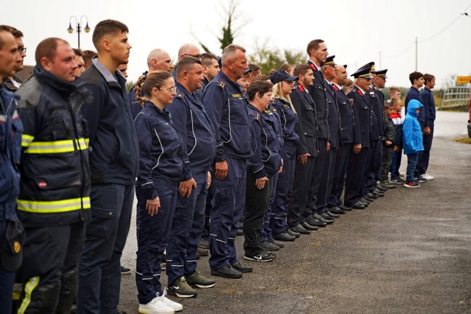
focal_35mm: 71
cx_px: 236
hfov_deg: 28.4
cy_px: 157
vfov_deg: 19.2
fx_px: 929
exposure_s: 1/125
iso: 100
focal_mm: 71
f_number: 2.8
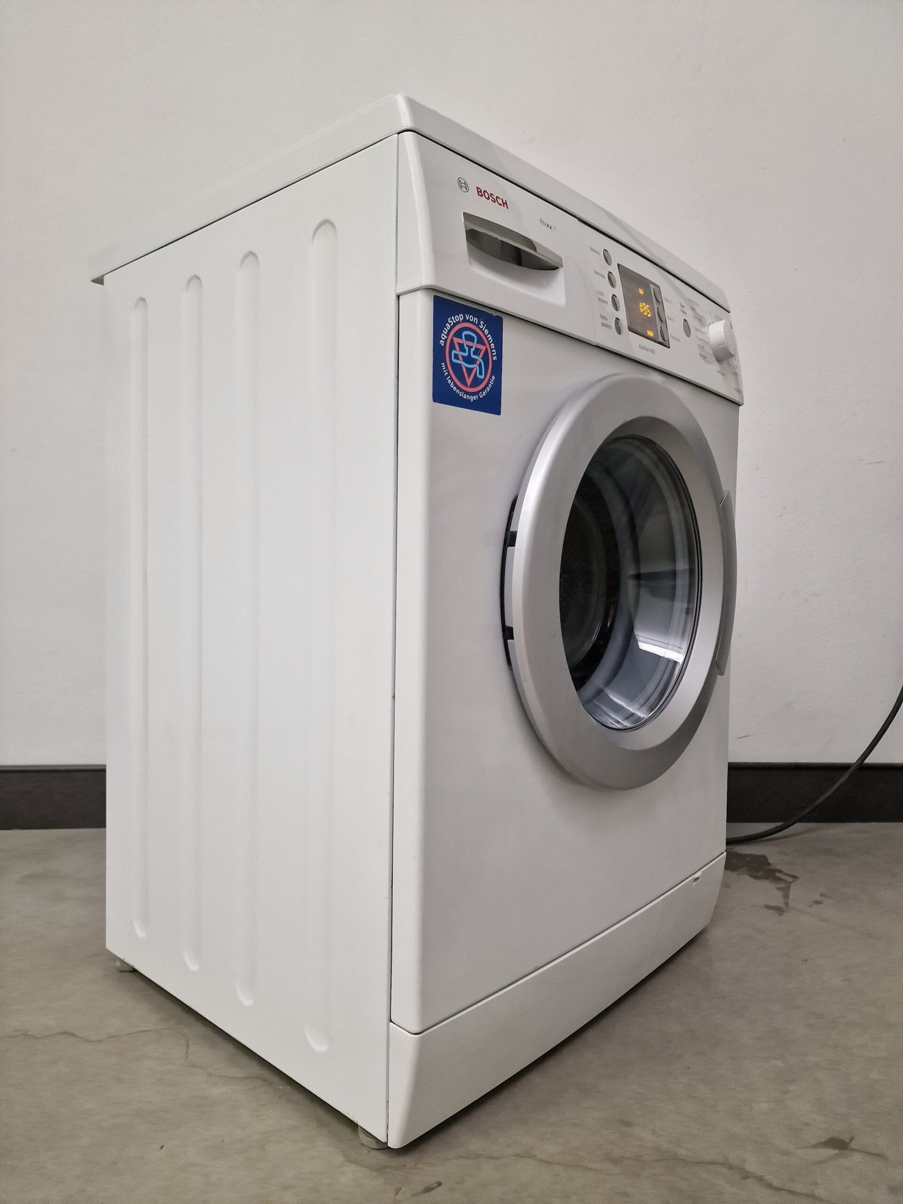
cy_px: 602
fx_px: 800
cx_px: 452
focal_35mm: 23
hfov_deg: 58.9
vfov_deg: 73.9
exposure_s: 1/100
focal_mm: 6.4
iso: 250
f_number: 1.8
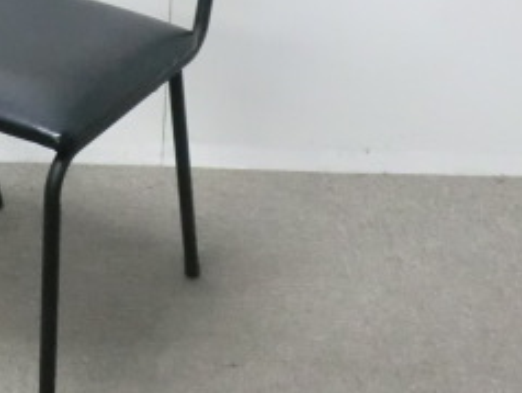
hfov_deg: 18.7
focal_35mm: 102
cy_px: -42
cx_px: -2
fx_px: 1540
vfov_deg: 14.2
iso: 800
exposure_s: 1/30
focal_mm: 6.9
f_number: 3.9
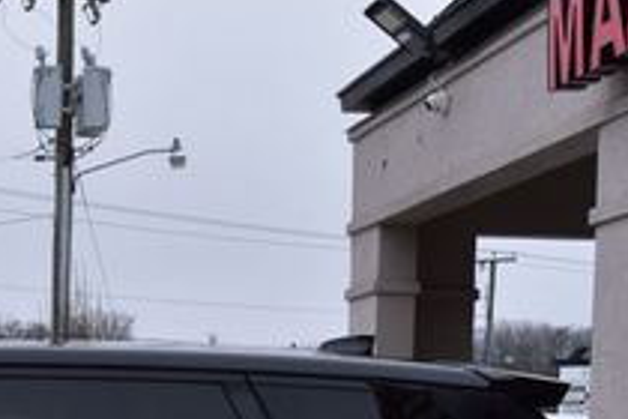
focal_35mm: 124
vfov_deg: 10.7
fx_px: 2155
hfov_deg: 15.8
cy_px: 602
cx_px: -161
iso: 400
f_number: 9
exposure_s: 1/160
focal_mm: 27
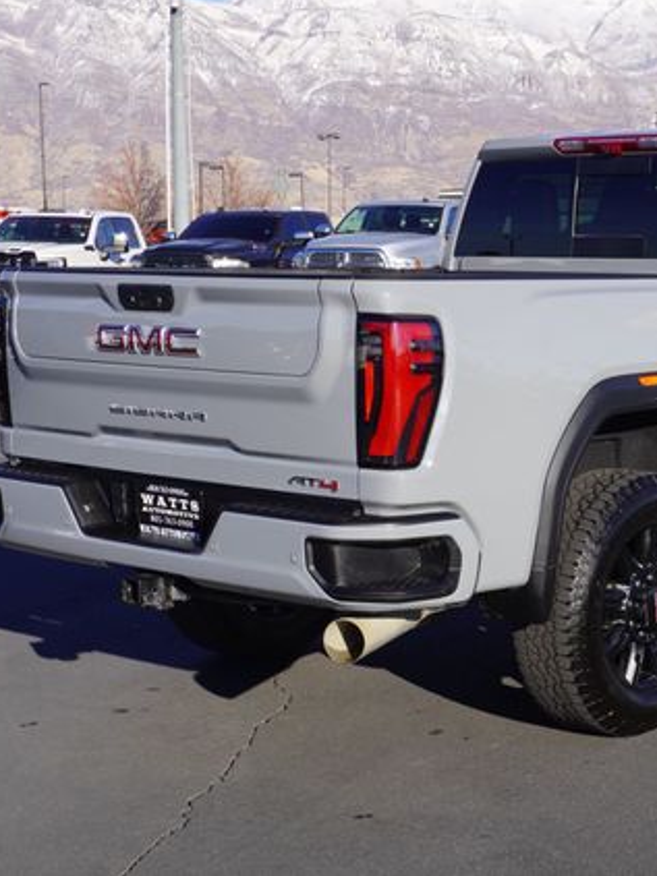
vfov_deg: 28.7
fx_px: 1715
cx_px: 572
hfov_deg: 21.3
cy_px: 435
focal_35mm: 68
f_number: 10
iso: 100
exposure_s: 1/125
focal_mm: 31
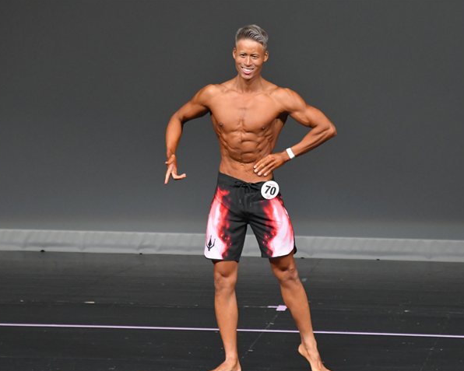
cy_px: 198
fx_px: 5274
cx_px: 278
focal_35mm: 384
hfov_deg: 5.0
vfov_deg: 4.0
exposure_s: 1/400
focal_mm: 210
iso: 4000
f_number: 5.6
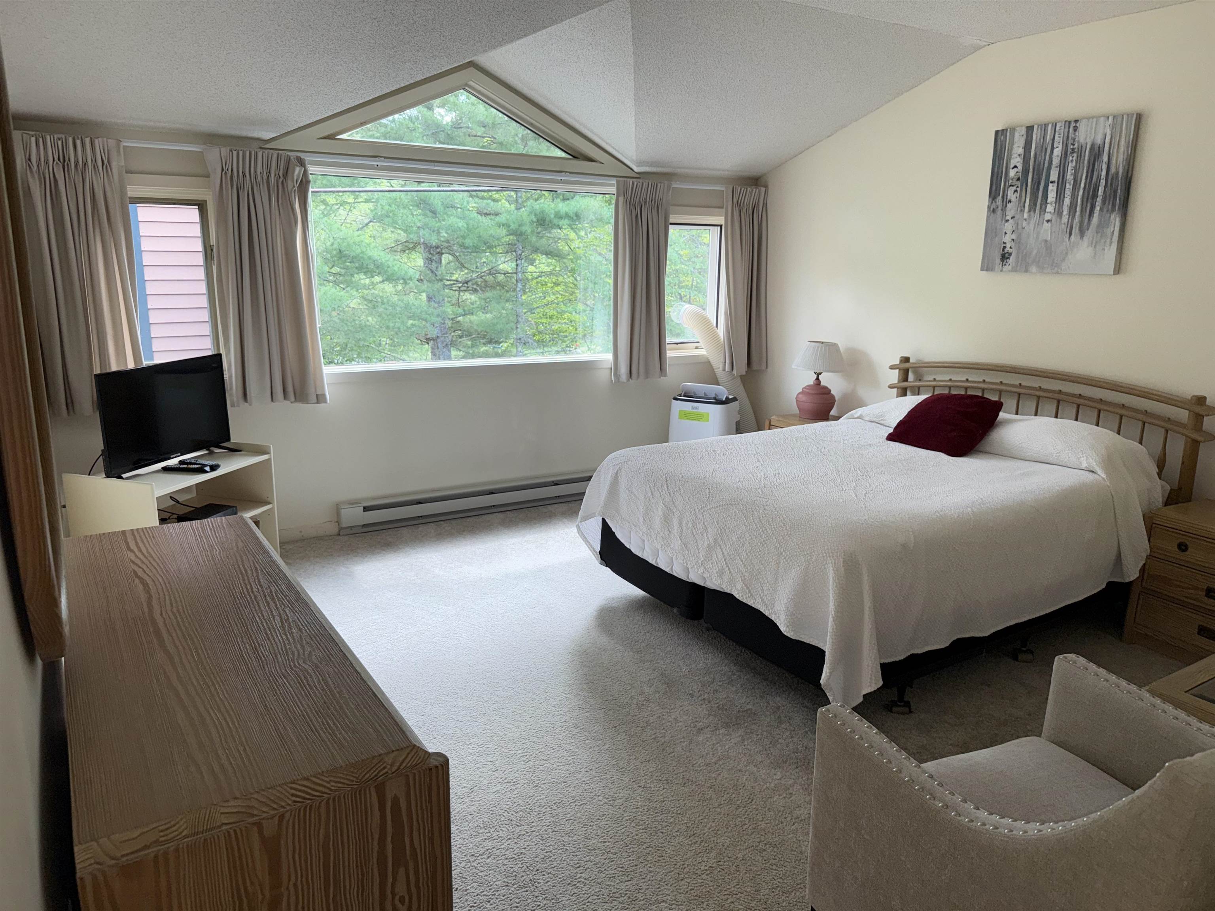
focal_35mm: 24
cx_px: 608
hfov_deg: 71.6
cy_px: 456
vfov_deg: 56.8
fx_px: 842
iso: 50
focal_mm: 6.76
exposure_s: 1/58
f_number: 1.78
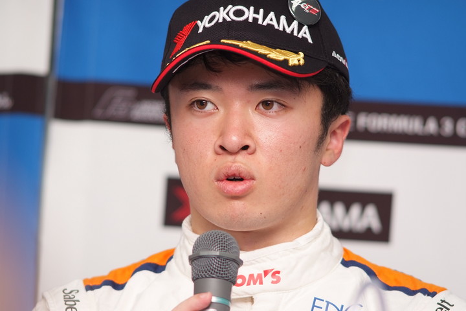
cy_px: 156
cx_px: 233
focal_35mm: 270
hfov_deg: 7.6
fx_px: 3495
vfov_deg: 5.1
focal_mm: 180
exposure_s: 1/250
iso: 400
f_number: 2.8
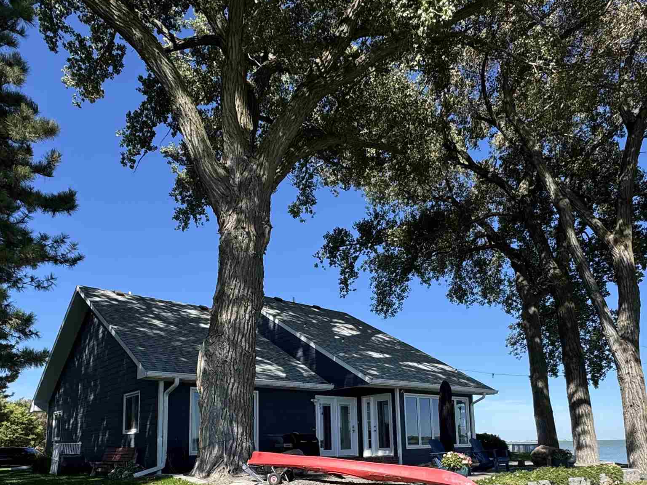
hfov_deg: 63.4
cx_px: 330
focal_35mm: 28
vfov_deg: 47.8
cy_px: 366
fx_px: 523
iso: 40
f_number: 2.2
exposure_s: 1/1034
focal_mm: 2.22
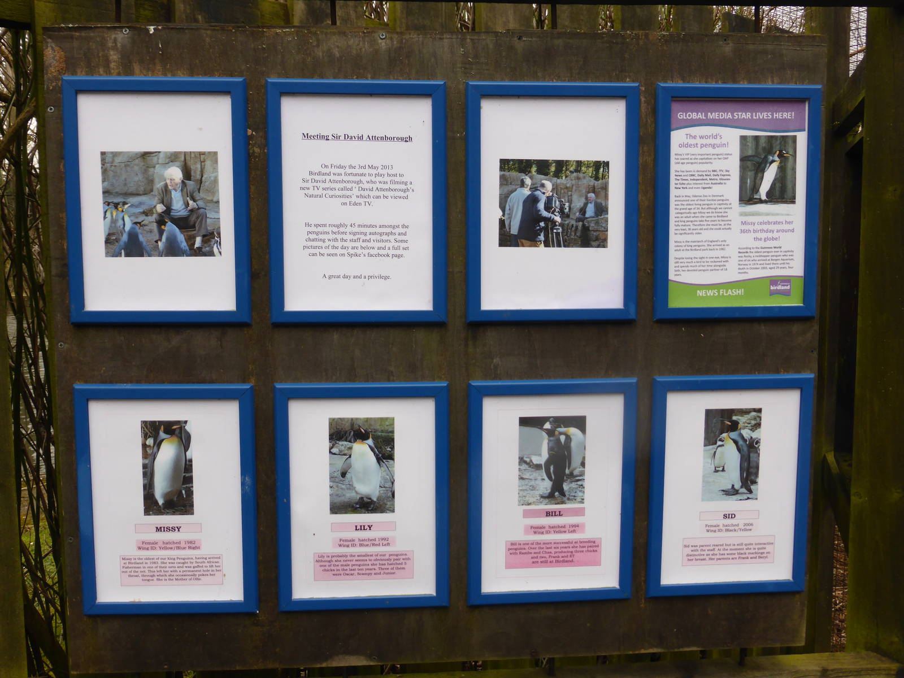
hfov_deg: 58.4
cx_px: 452
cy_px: 339
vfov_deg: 45.4
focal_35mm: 31
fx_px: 810
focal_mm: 5.4
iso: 100
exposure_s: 1/80
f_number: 3.6
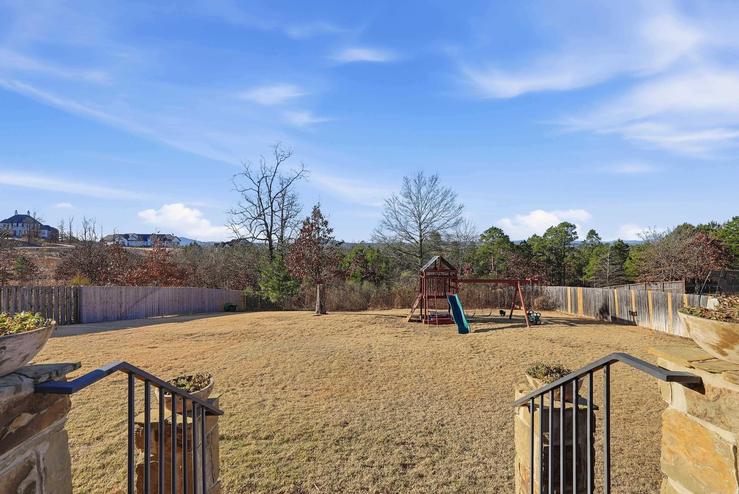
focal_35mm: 16
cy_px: 247
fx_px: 329
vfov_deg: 73.8
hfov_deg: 96.7
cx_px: 370
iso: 250
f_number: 9
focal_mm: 16
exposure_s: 1/1250
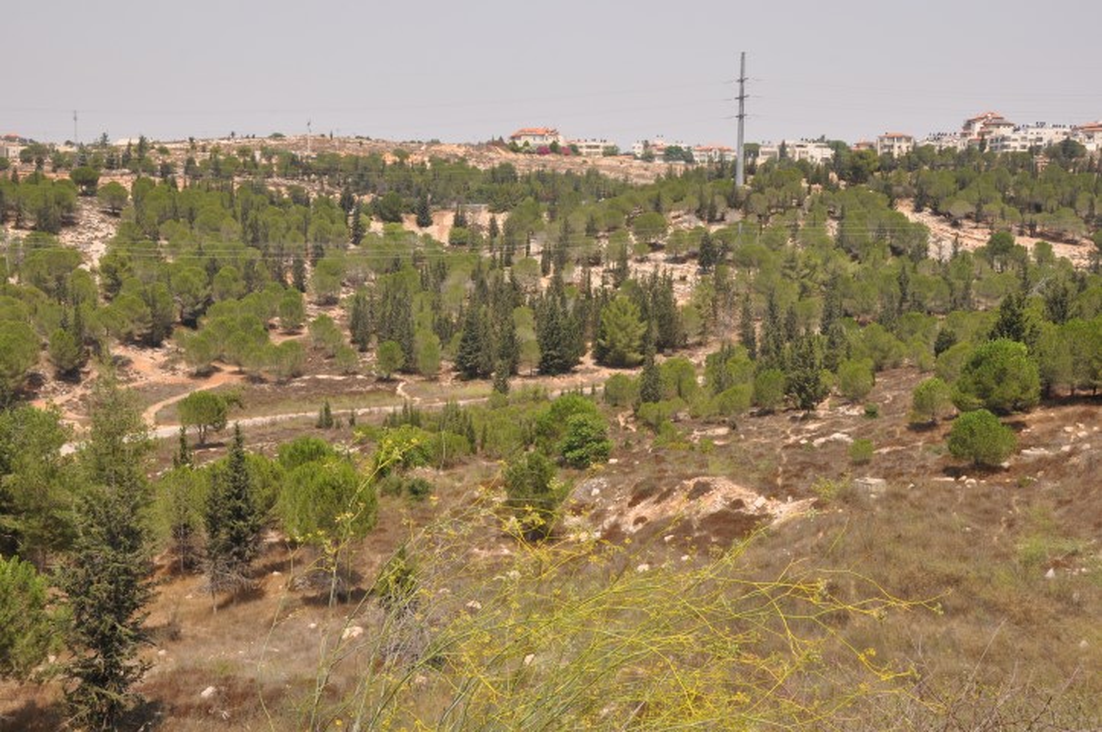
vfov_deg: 31.8
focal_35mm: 42
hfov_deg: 46.5
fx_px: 1284
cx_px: 551
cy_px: 366
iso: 200
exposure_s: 1/160
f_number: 13
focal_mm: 28
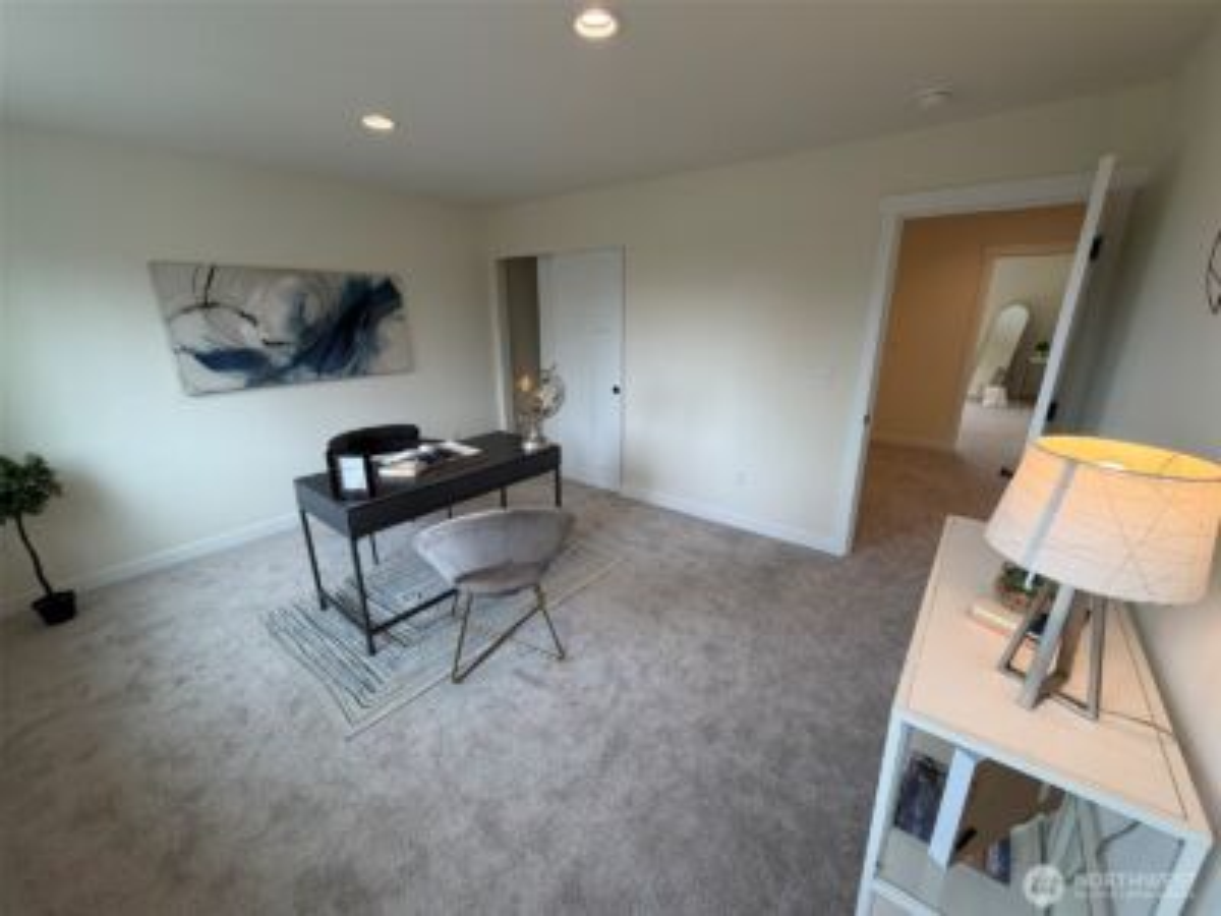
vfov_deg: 85.7
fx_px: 494
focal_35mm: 14
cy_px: 458
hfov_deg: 102.1
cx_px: 610
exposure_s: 1/120
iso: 100
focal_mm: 2.22
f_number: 2.2
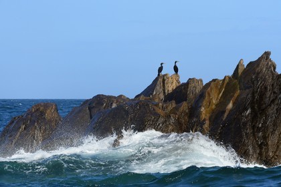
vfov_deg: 6.9
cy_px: 94
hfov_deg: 10.3
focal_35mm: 200
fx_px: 1561
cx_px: 140
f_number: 14
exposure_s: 1/1000
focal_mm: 200
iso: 800
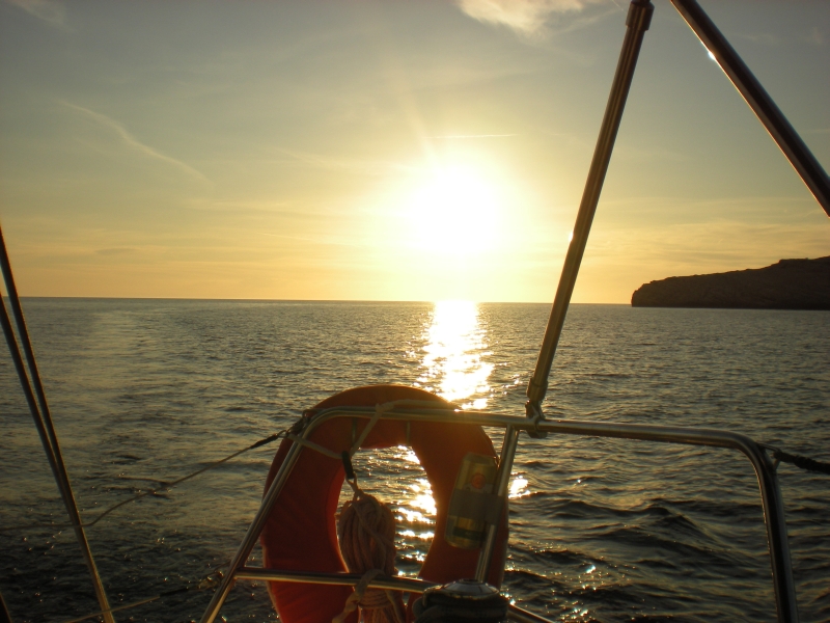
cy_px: 312
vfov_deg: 37.7
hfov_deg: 49.0
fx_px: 911
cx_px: 415
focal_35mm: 38
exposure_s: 1/1000
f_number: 4.6
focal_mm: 6.3
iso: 64
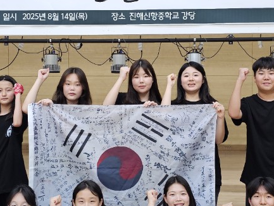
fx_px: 538
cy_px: 93
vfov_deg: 21.6
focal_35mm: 68
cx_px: 130
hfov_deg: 28.5
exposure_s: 1/120
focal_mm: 6.3
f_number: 1.7
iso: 400
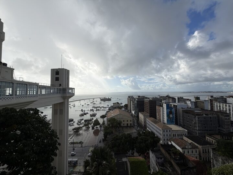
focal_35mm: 14
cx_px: 116
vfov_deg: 85.7
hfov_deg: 102.1
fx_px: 94
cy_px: 88
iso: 20
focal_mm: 2.22
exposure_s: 1/1497
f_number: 2.2
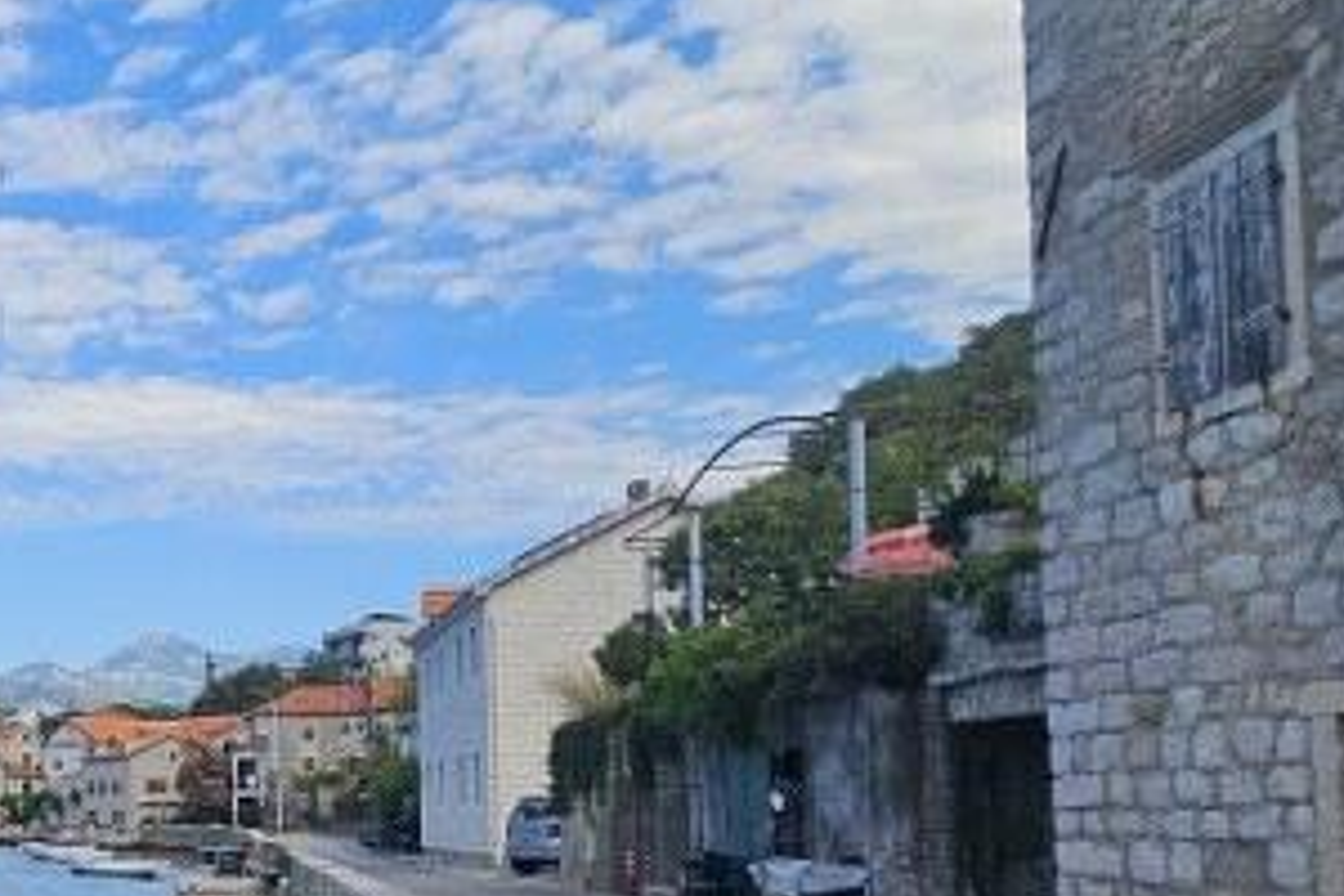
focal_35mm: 36
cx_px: -193
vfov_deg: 35.3
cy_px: 753
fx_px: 1344
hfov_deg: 40.7
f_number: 2.2
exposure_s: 1/1542
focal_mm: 2.2
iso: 50
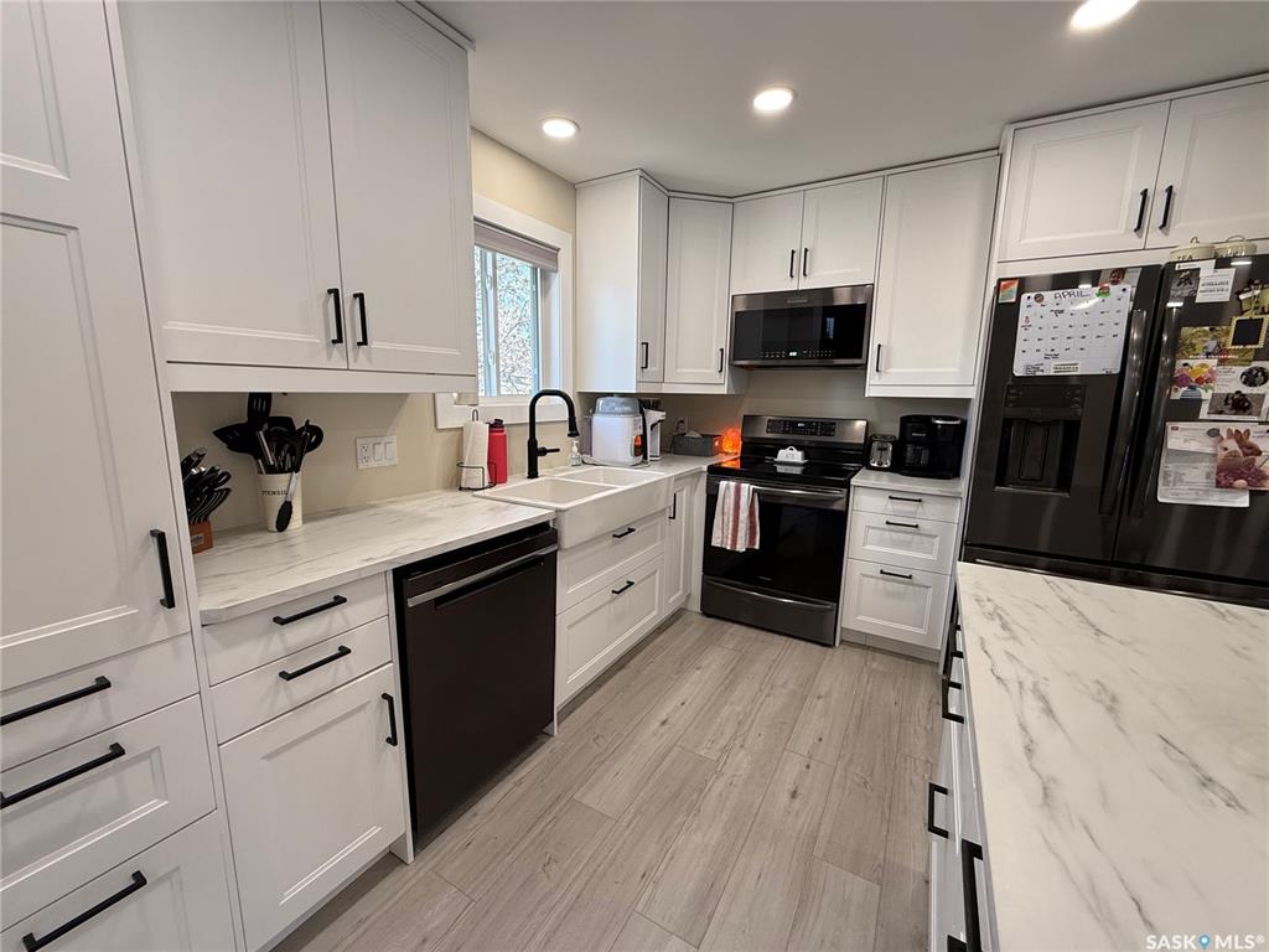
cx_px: 634
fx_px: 513
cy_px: 476
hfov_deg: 102.1
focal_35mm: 14
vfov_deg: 85.7
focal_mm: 2.22
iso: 100
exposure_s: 1/120
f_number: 2.2
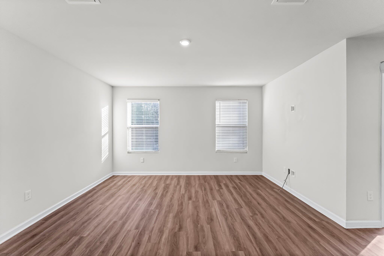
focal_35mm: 15
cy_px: 128
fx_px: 161
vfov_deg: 76.9
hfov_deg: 100.0
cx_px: 192
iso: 2500
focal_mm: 15.1
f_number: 8
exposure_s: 1/15
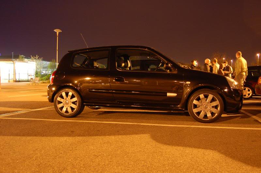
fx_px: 217
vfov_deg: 43.5
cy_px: 86
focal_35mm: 30
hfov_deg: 62.0
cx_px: 130
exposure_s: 1.6
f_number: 3.8
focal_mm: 20
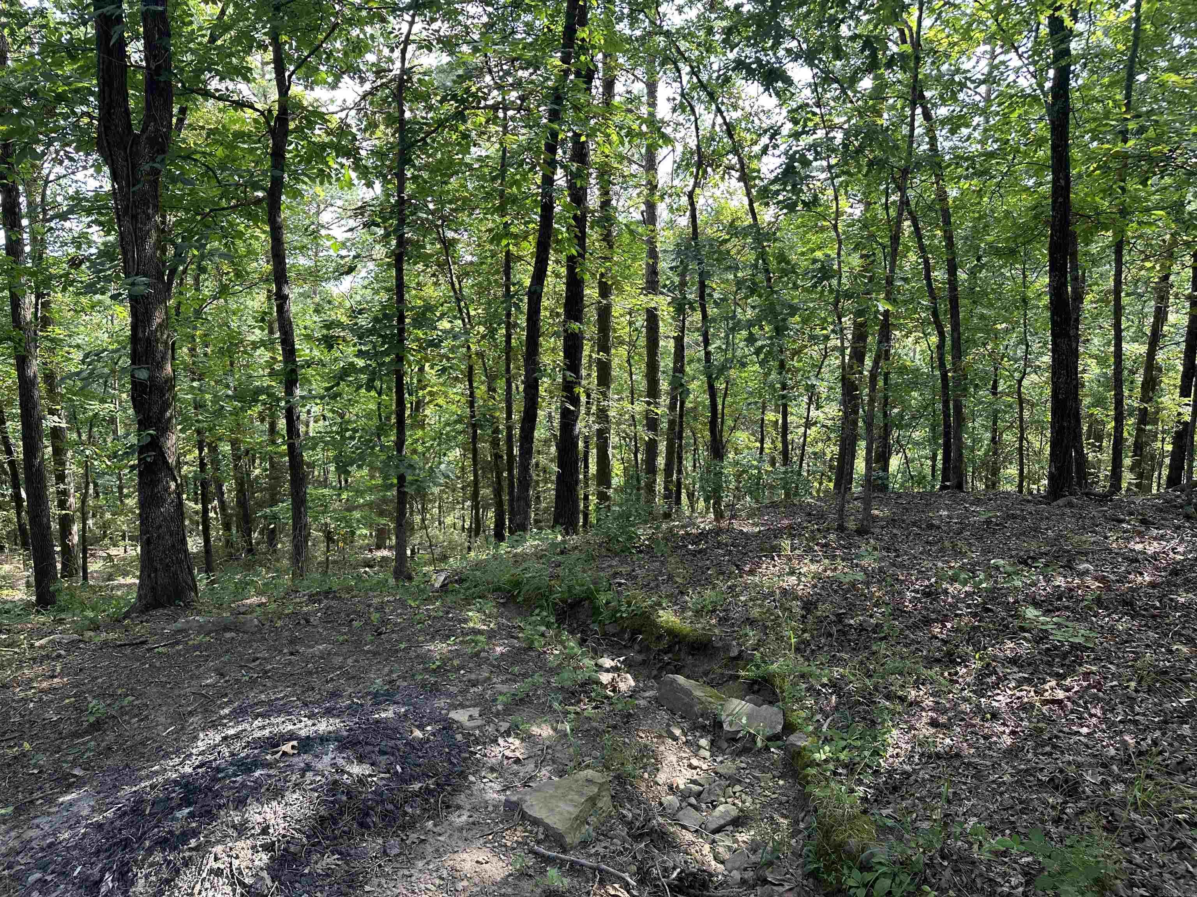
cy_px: 448
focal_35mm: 24
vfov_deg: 56.8
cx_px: 598
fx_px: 830
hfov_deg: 71.6
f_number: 1.78
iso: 64
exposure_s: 1/121
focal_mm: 6.86
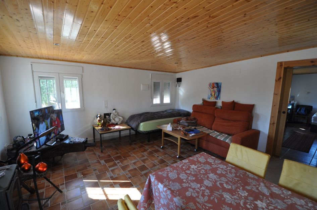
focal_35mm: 15
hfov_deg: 100.5
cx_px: 158
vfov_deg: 77.0
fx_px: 132
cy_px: 105
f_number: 4
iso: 500
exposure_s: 1/60
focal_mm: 10
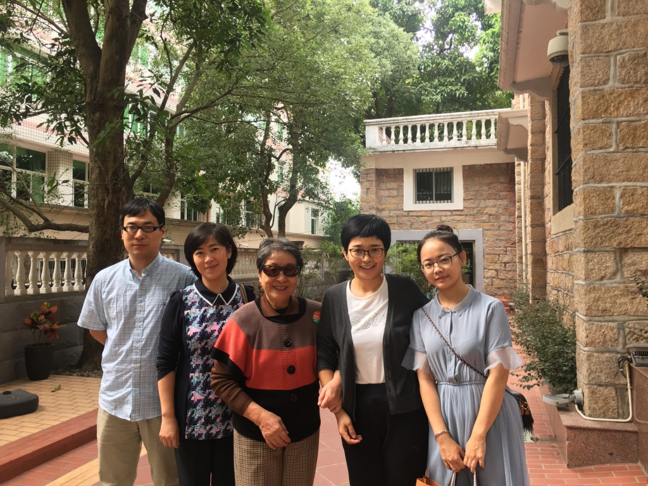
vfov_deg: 48.2
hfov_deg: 61.7
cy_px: 243
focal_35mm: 29
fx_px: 543
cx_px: 324
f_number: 2.2
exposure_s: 1/100
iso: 40
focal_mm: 4.15
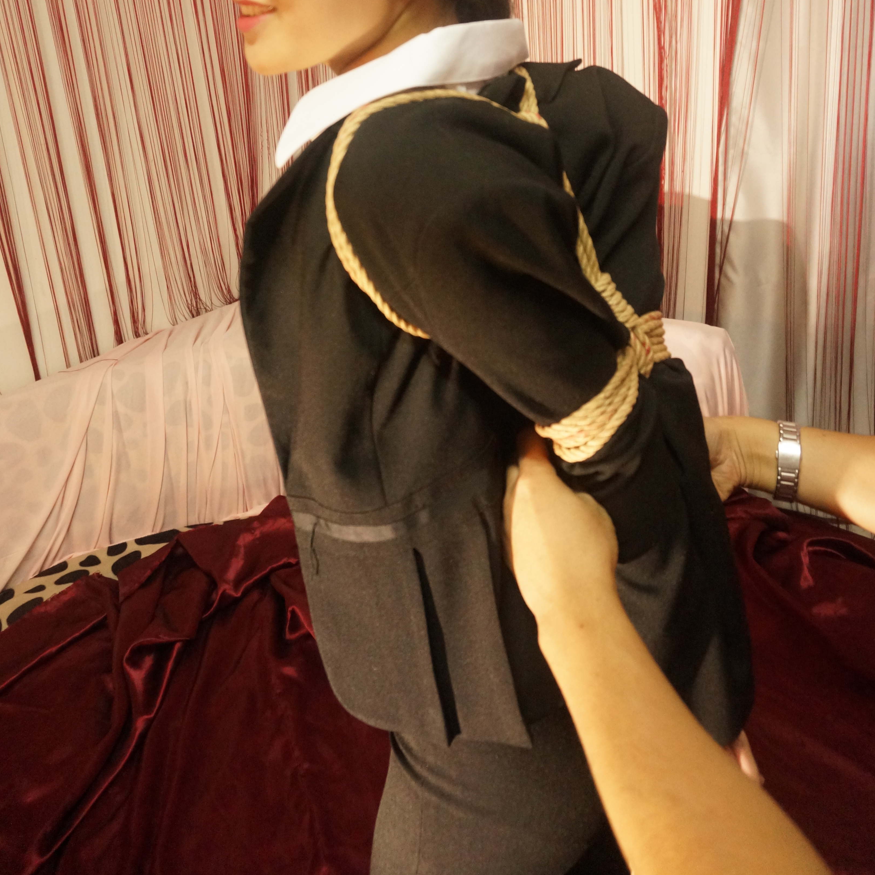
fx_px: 887
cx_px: 441
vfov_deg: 50.9
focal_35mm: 31
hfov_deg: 52.5
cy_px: 246
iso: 2500
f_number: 3.5
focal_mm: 16
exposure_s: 1/60
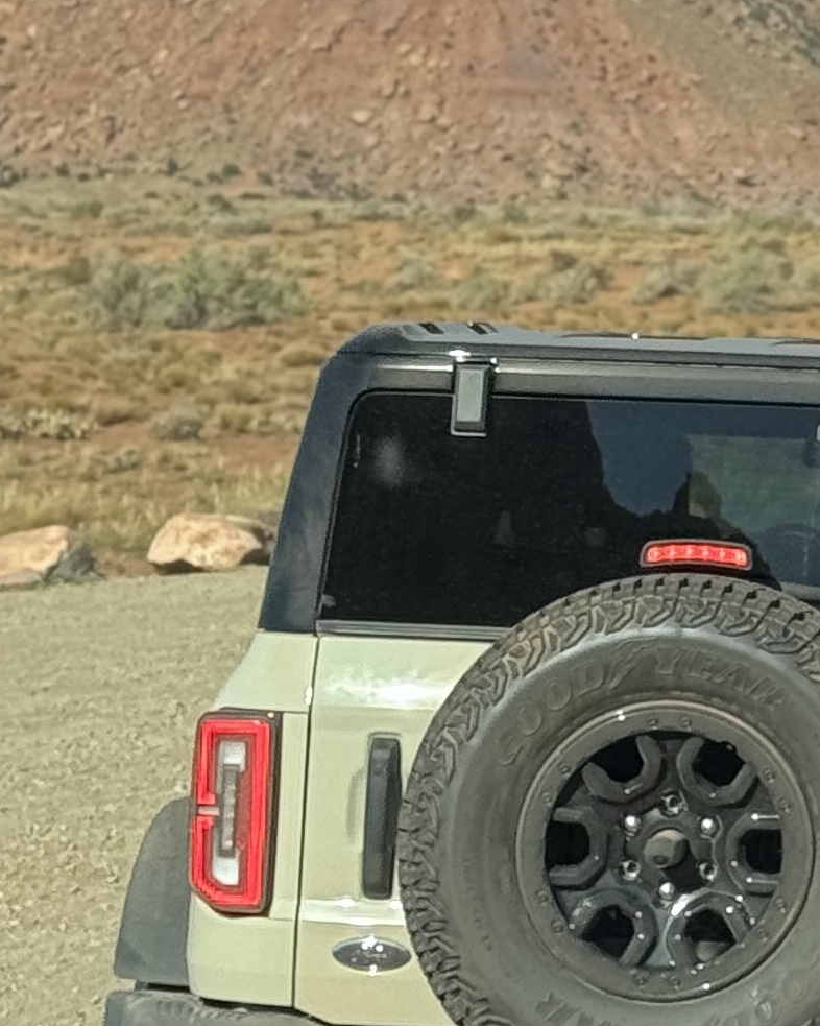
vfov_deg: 13.5
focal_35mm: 143
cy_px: 575
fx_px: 4339
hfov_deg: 10.3
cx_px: 1322
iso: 64
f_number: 1.78
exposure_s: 1/3257
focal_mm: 6.76
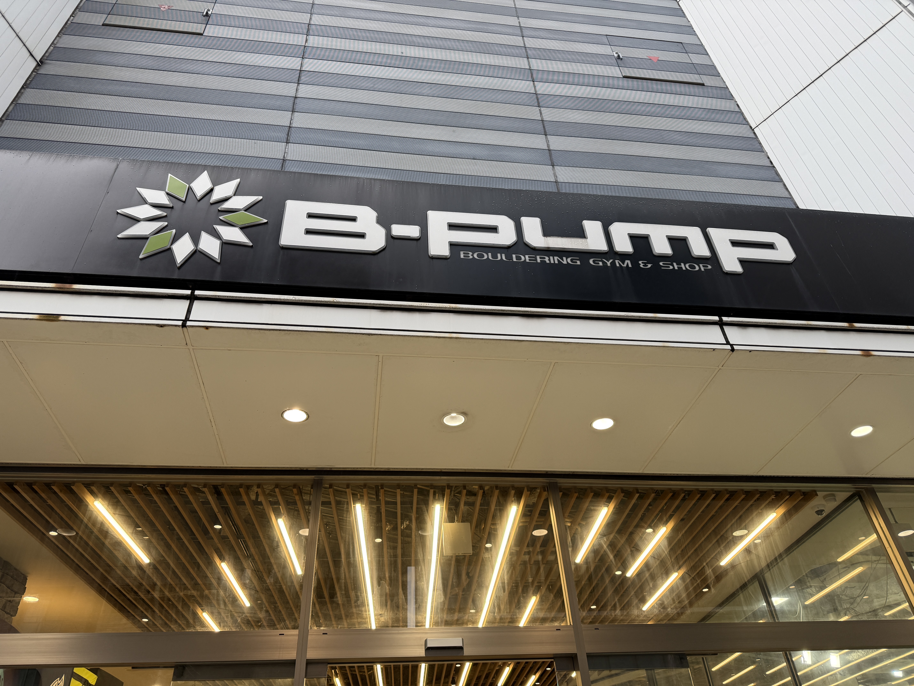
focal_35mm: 24
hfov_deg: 71.6
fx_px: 634
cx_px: 457
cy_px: 343
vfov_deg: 56.8
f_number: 1.78
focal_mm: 6.76
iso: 100
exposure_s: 1/100
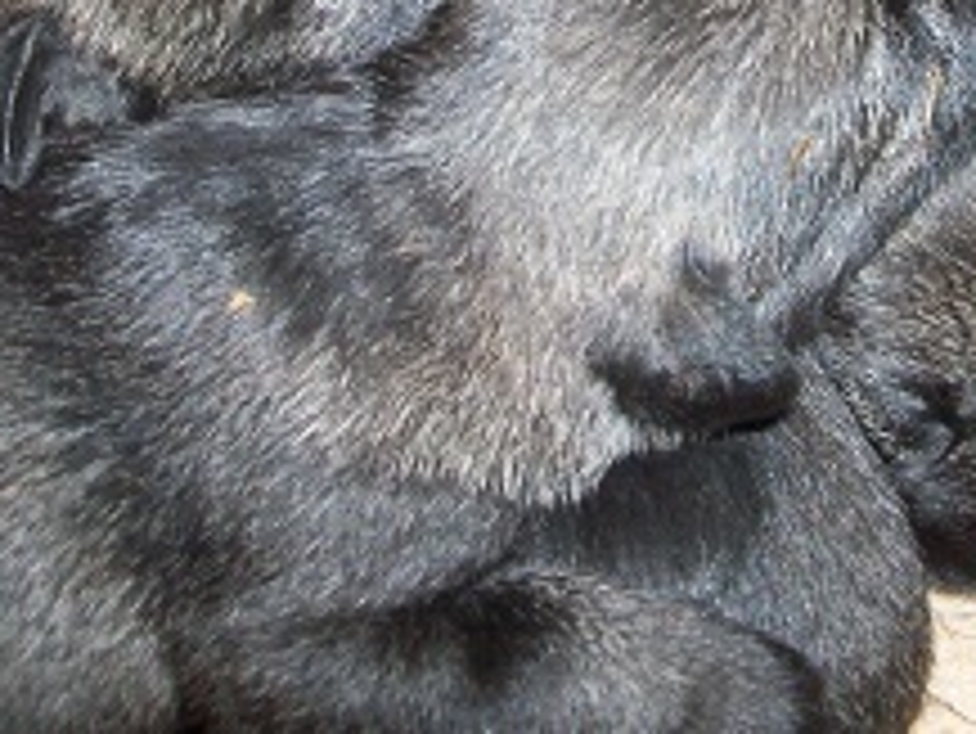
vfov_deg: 18.5
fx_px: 2172
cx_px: 744
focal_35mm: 77
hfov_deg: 25.0
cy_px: -68
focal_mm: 6.3
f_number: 3
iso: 100
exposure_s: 1/30
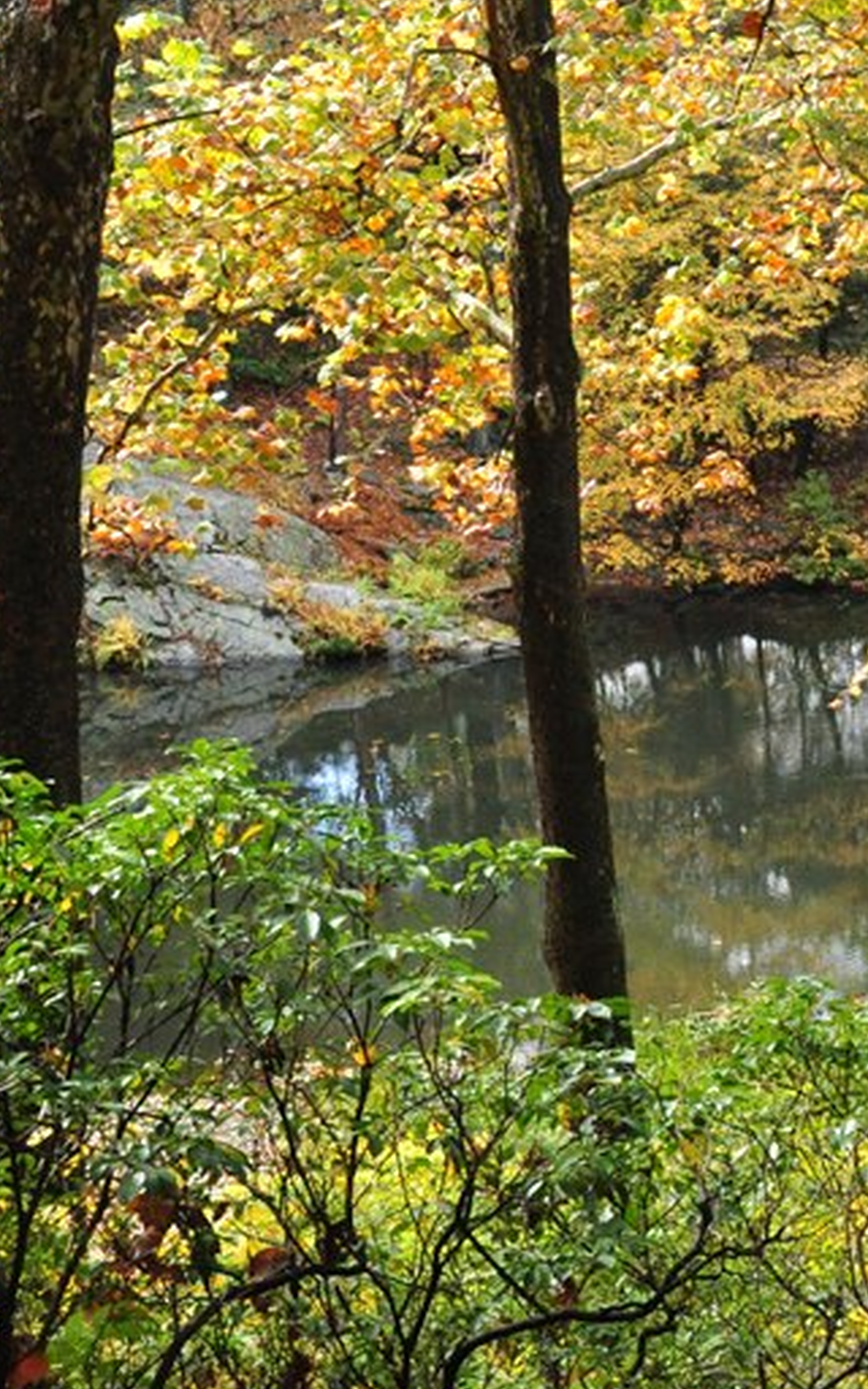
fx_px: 2846
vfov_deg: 27.3
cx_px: 1242
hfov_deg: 16.1
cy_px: 468
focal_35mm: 75
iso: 1600
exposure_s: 1/400
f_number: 10
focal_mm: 21
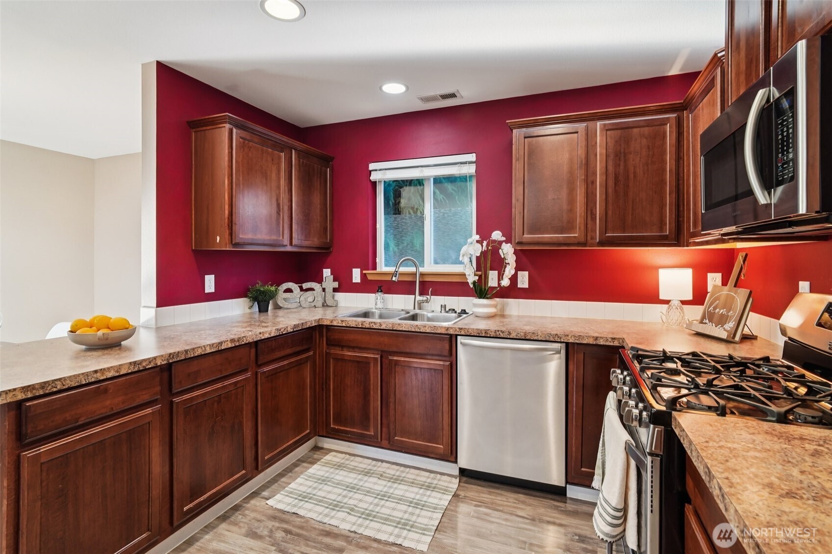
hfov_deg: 96.7
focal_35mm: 16
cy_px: 277
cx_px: 416
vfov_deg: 73.7
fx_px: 370
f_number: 8
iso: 1600
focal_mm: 16
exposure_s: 1/20
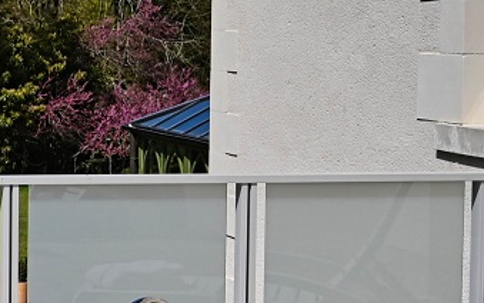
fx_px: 1464
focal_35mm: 111
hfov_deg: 15.4
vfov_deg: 11.8
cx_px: -462
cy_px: 84
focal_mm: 24
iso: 320
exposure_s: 1/8000
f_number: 4
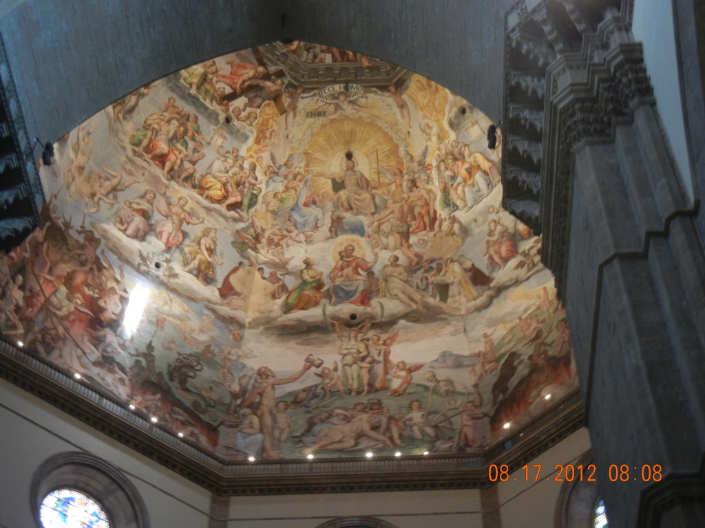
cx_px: 352
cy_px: 264
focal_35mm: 59
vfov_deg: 24.8
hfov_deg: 32.7
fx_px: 1202
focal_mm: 10.6
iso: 200
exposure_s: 1/3.7
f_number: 4
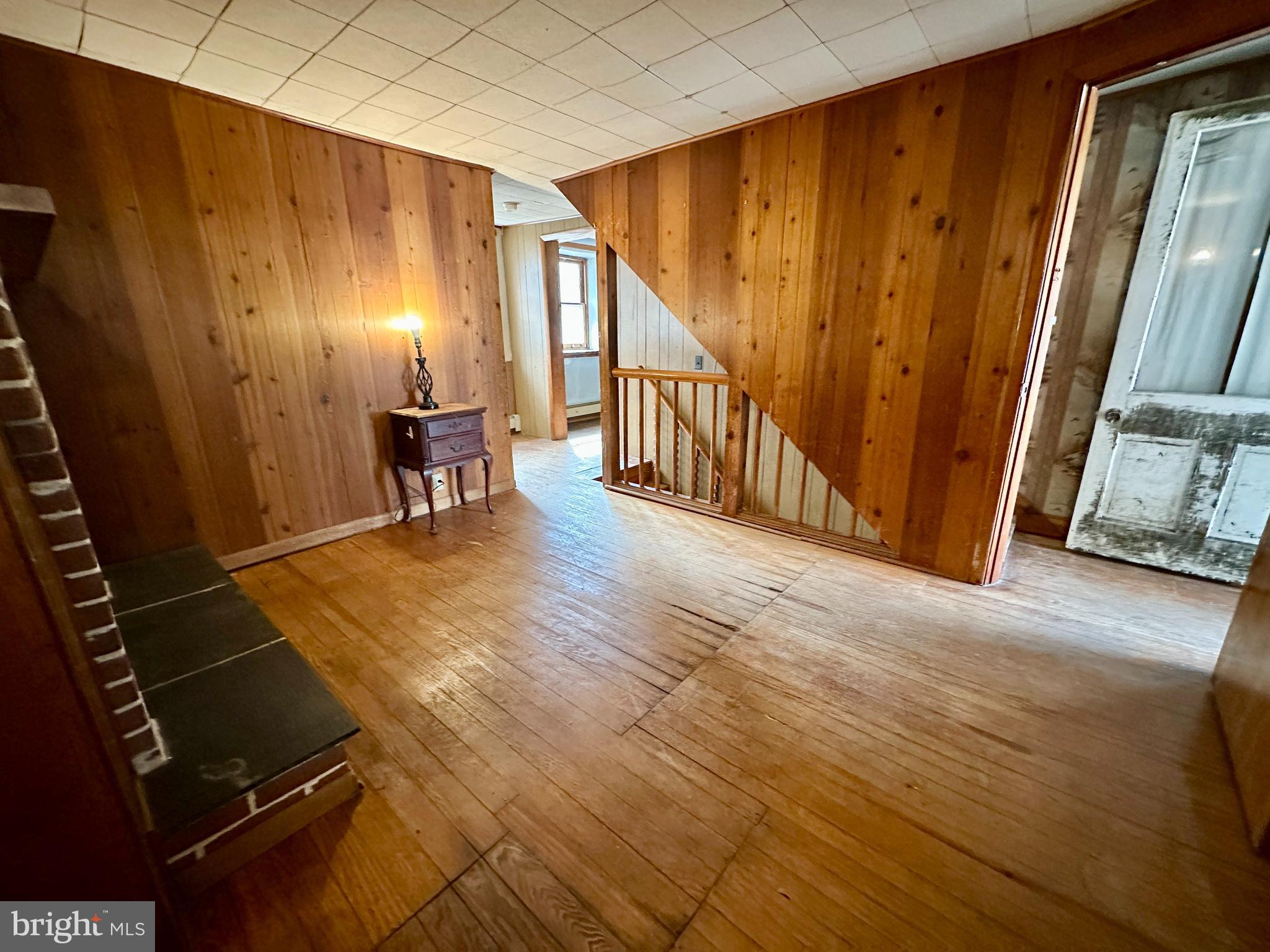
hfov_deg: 102.1
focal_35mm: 14
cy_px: 476
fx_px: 514
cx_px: 635
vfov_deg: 85.7
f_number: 2.2
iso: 800
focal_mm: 2.22
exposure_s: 1/60
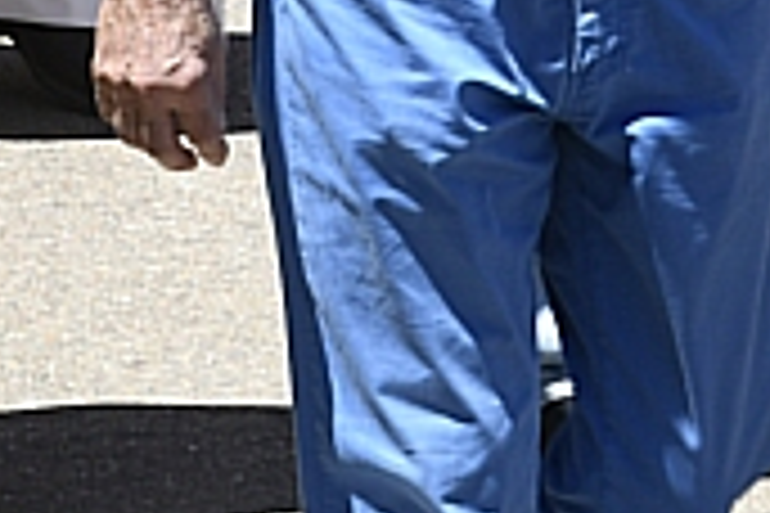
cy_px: -1251
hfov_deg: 4.4
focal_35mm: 463
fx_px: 9902
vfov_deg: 2.9
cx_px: 18
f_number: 13
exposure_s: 1/125
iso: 160
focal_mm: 66
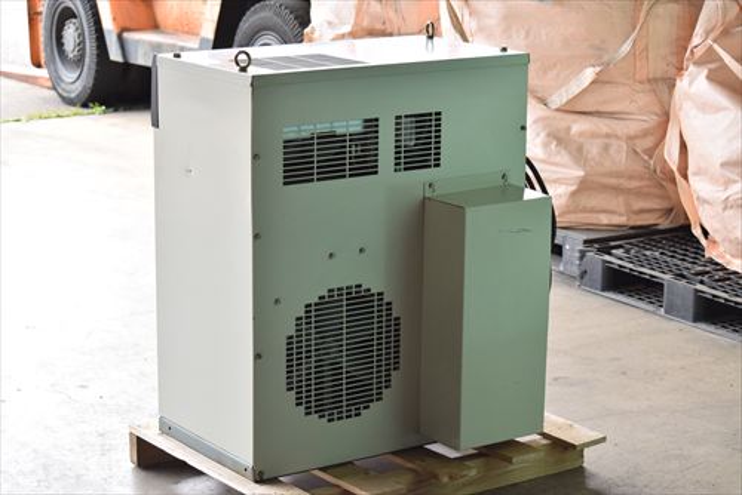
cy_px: 248
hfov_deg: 24.6
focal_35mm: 82
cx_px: 371
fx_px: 1701
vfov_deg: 16.6
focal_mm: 55
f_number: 6.3
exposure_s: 1/400
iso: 1250
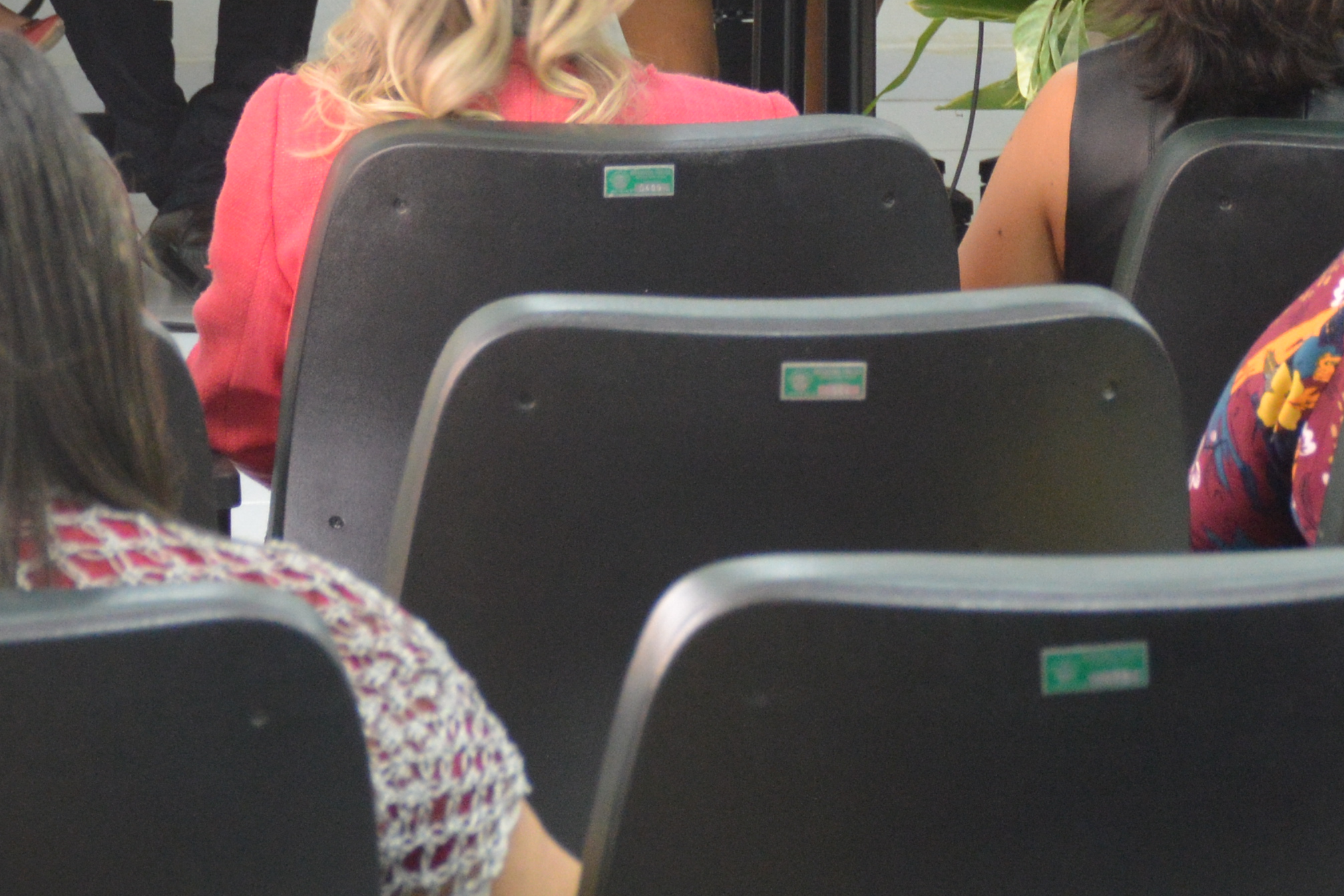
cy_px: 45
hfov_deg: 9.2
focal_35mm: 224
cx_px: 1154
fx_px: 8362
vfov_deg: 6.1
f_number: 7.1
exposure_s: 1/15
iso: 800
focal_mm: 50
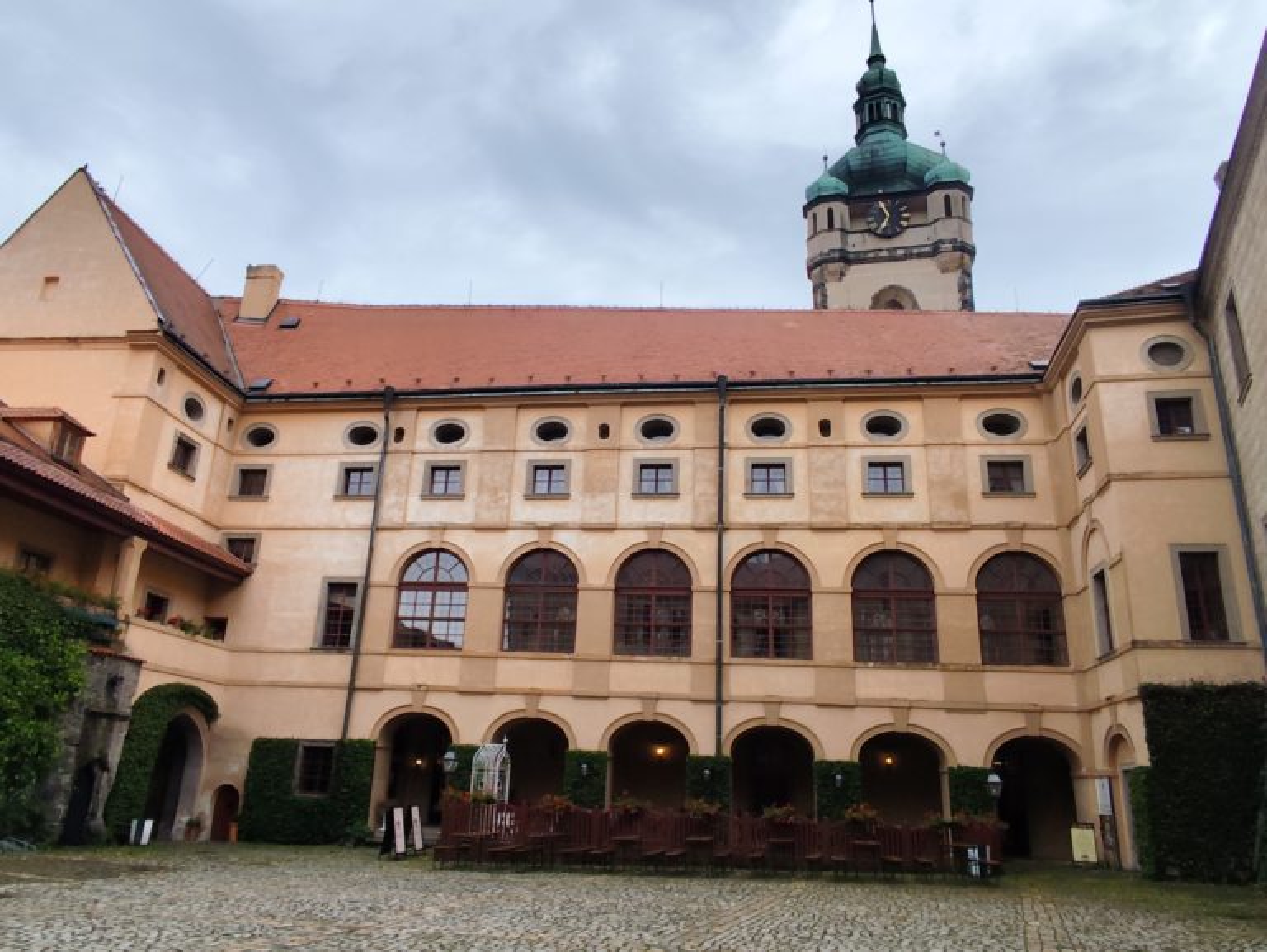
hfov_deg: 73.9
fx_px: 842
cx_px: 634
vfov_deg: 58.9
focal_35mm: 23
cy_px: 476
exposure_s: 1/224
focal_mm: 1.65
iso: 50
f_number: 2.2
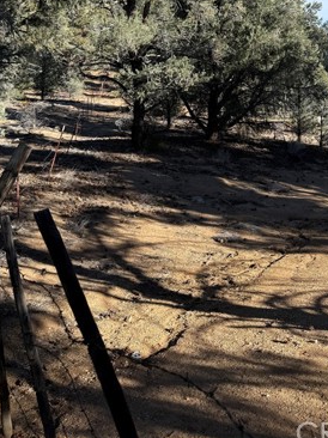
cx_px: 227
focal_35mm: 42
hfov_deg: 33.9
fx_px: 531
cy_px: 67
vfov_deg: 42.1
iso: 80
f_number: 1.78
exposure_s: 1/2110
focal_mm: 6.76
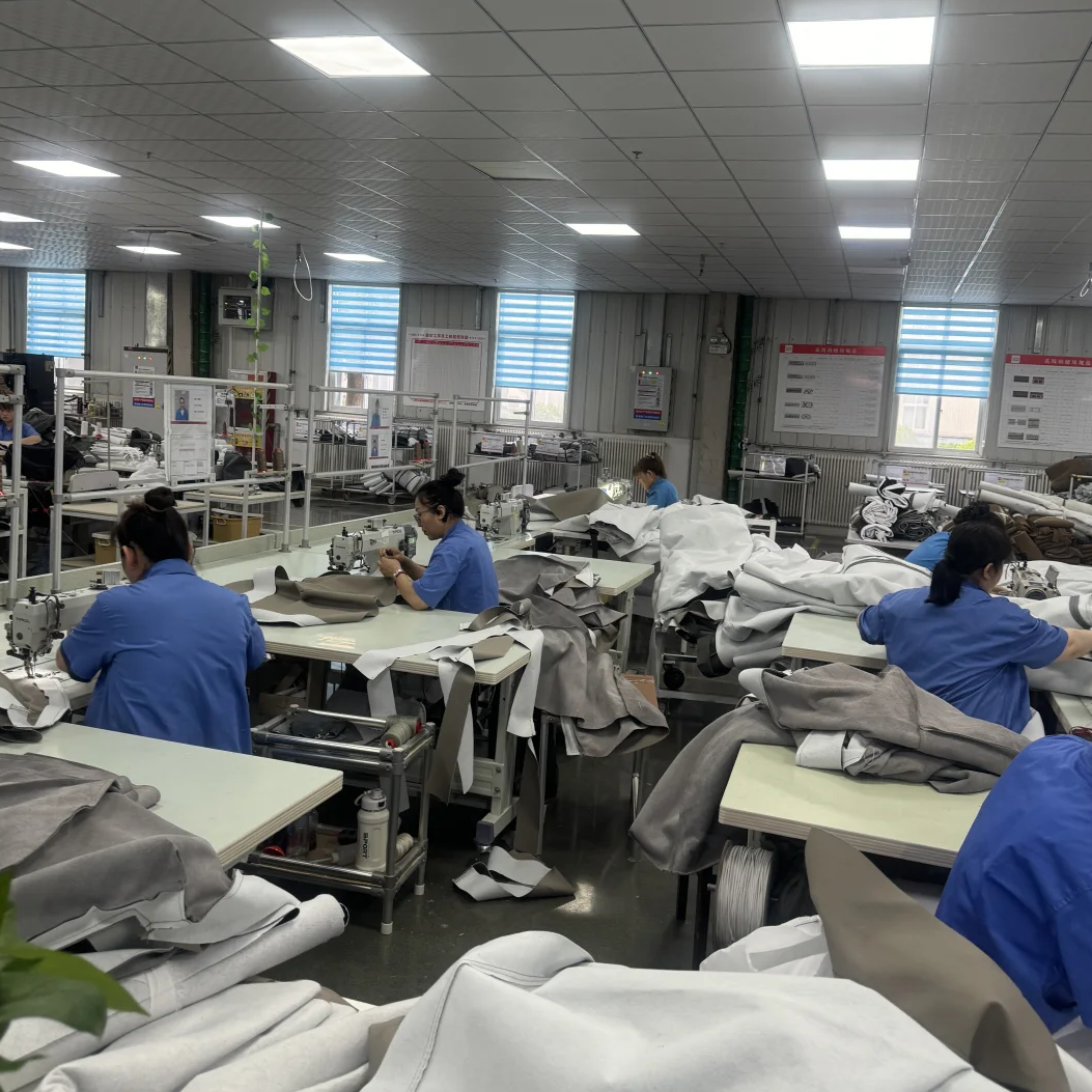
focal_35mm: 29
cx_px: 551
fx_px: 1035
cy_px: 488
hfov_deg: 55.6
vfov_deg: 55.5
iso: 125
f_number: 1.78
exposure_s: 1/100
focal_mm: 6.76
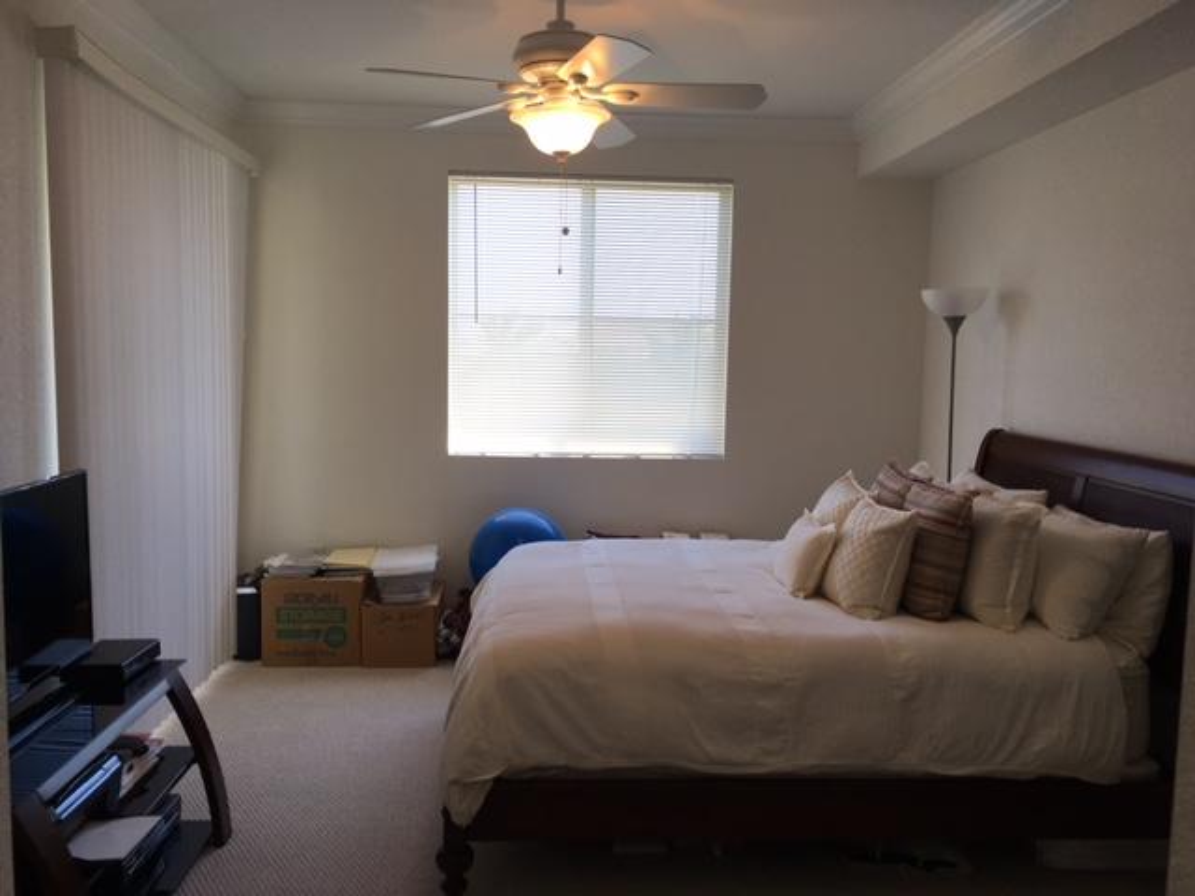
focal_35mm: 29
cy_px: 448
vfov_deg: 48.2
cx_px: 598
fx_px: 1001
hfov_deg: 61.7
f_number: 2.2
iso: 25
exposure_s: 1/60
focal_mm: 4.15
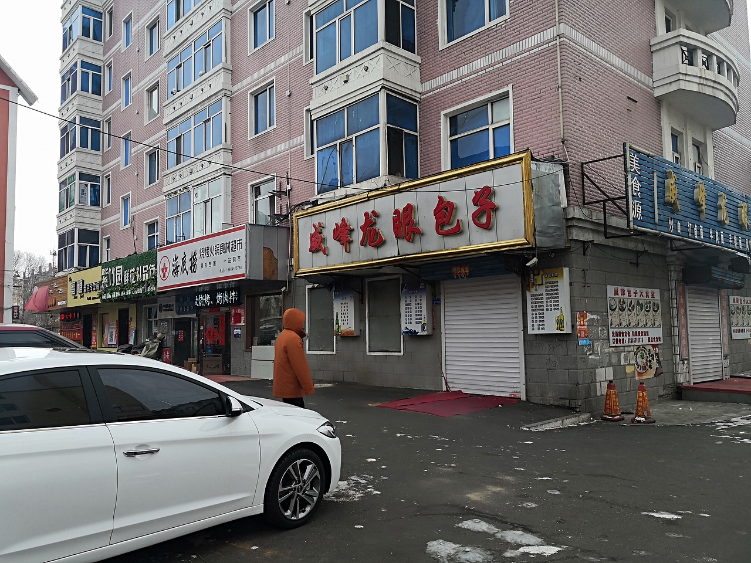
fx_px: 586
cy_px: 282
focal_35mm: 27
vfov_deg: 51.4
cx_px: 376
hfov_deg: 65.3
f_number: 1.6
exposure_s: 1/851
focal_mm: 3.95
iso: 50
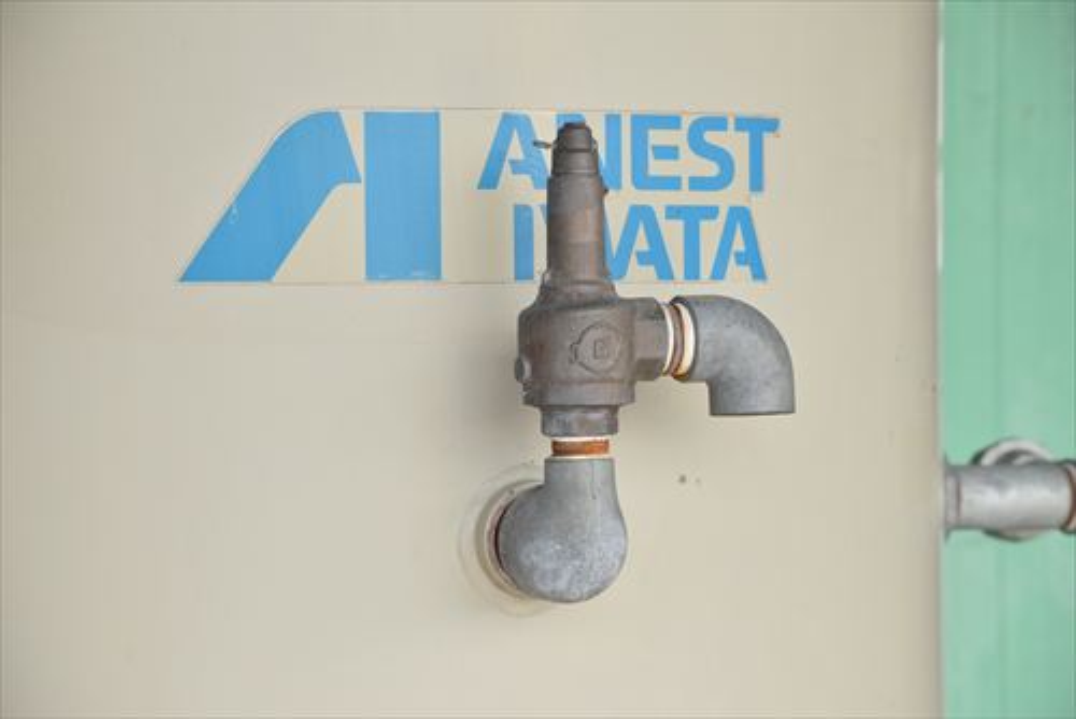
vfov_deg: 10.8
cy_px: 360
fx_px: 3813
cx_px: 538
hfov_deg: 16.1
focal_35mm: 128
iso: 1250
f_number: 6.3
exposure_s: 1/1600
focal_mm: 85
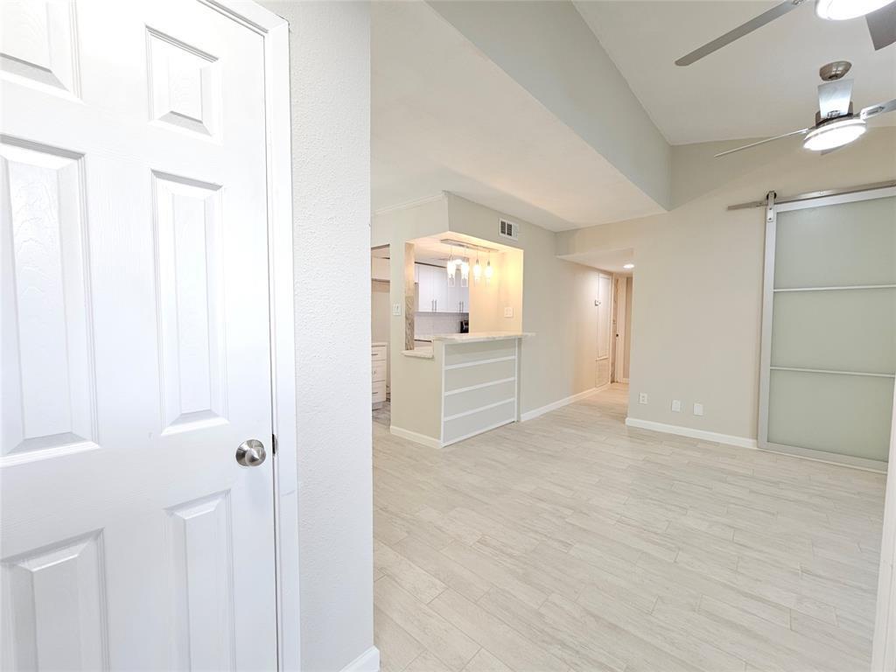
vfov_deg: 89.9
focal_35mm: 13
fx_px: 336
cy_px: 336
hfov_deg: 106.2
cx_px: 448
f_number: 2.2
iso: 160
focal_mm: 2.2
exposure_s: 1/60
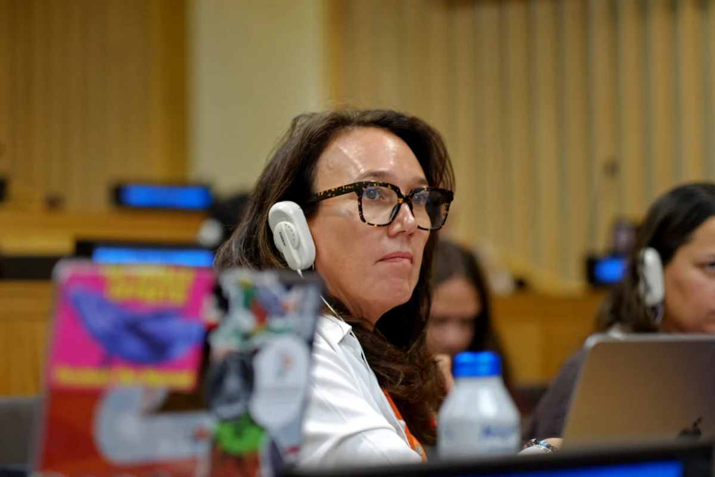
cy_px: 238
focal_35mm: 84
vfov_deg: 16.3
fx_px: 1668
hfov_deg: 24.2
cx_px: 358
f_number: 1.4
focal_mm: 56
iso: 400
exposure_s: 1/125
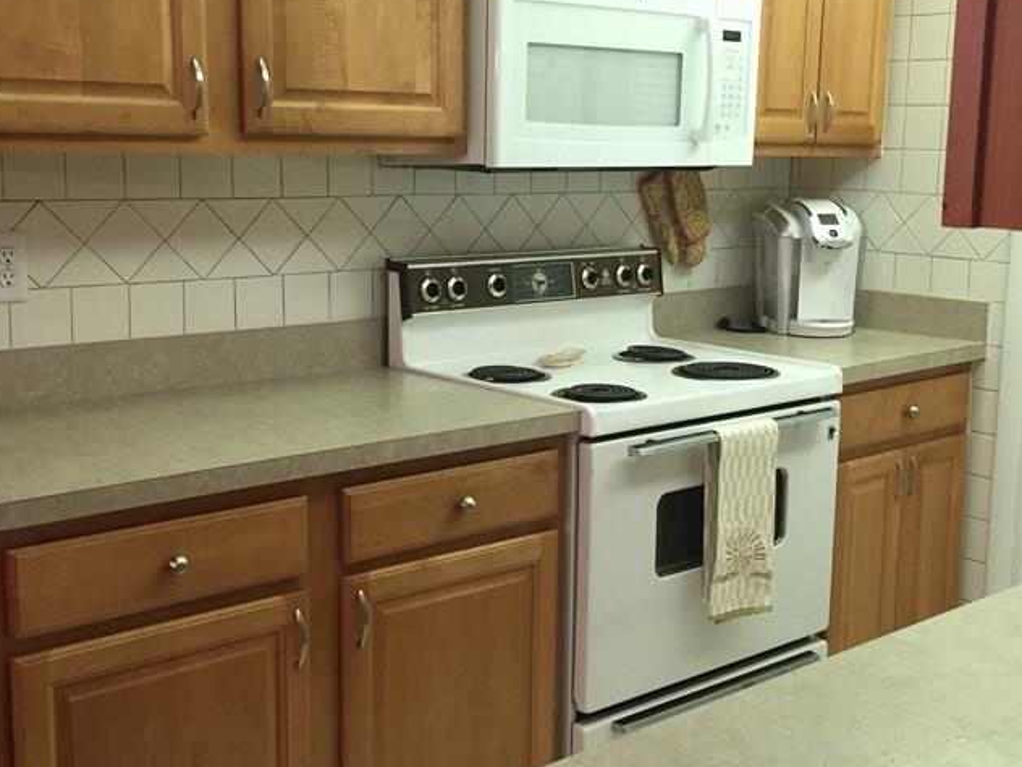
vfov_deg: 30.9
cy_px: 392
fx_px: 1388
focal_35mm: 47
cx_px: 584
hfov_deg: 40.3
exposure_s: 1/30
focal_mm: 4.15
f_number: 2.2
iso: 100
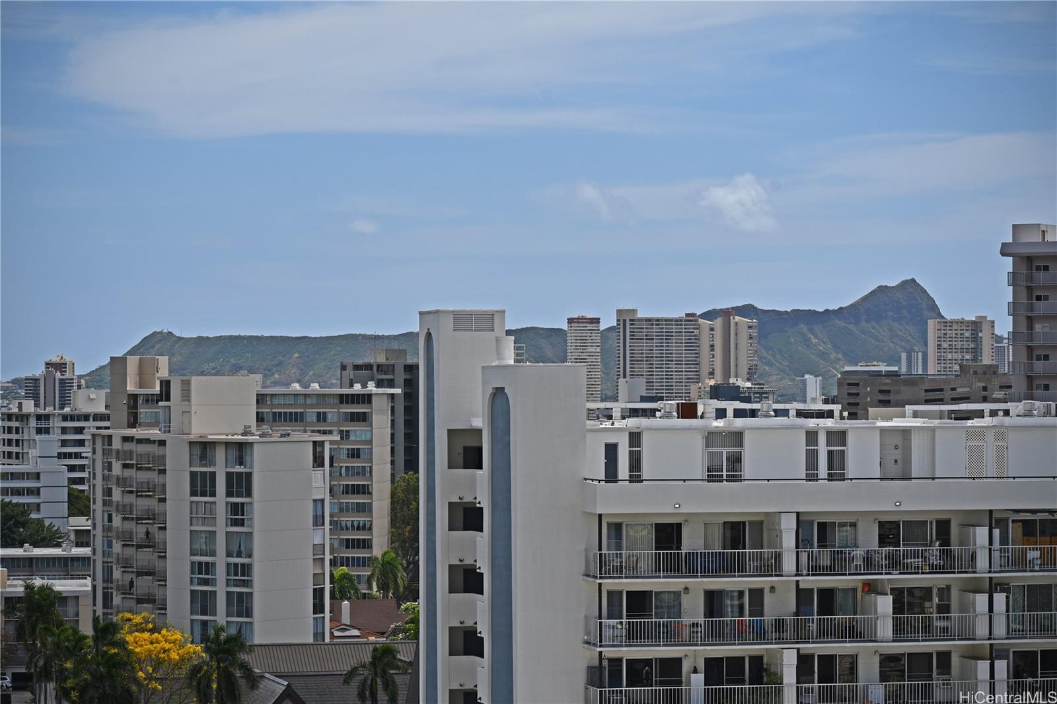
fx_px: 3522
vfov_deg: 11.4
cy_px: 352
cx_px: 528
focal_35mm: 120
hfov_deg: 17.1
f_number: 11
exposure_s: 1/500
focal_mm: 80
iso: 100
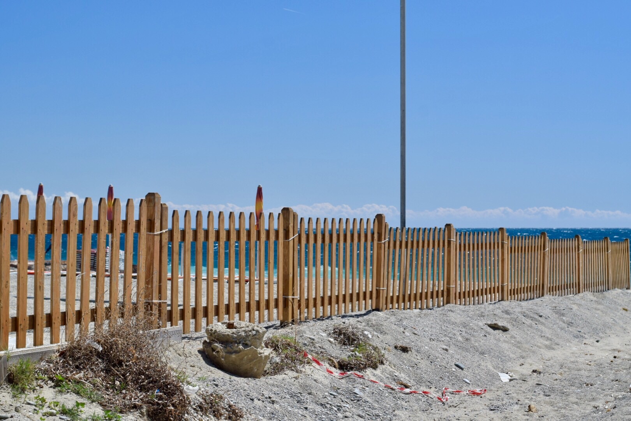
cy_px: 210
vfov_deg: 18.2
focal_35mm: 75
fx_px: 1314
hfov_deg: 27.0
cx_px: 316
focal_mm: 50
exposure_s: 1/250
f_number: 7.1
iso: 125
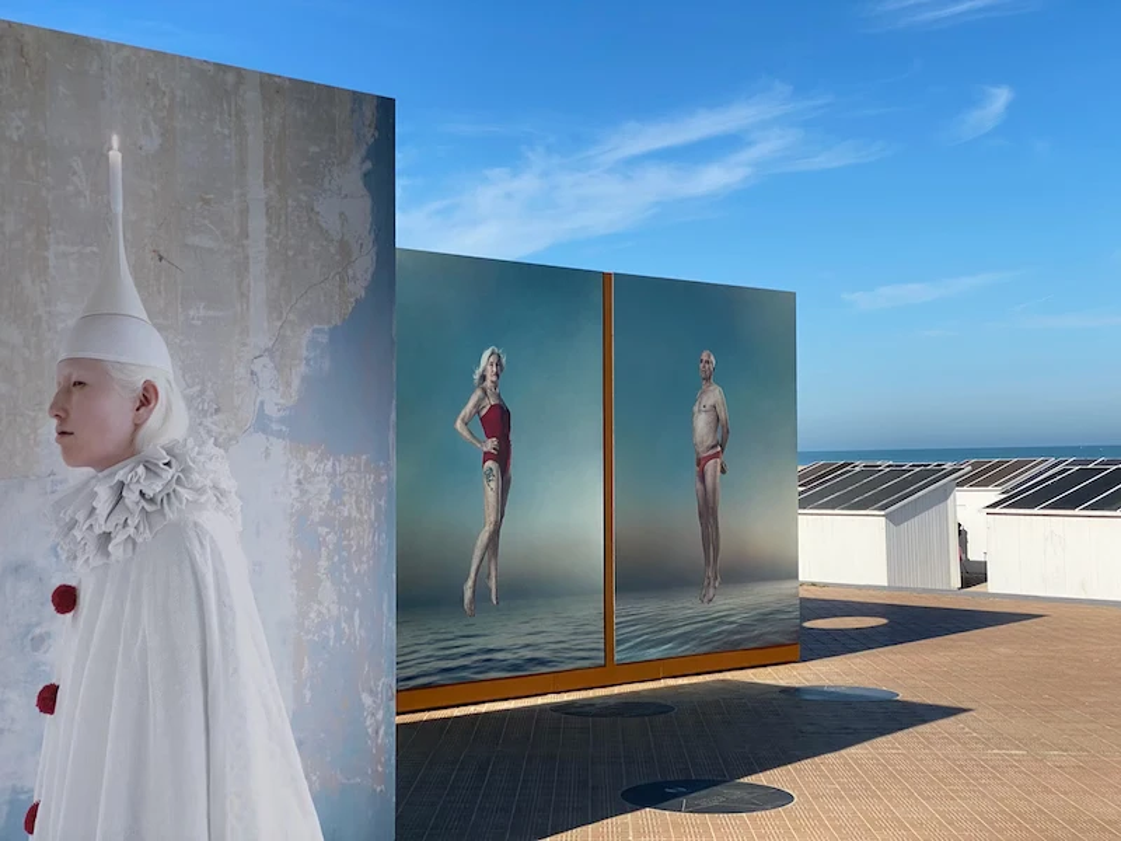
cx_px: 560
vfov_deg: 28.0
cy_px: 420
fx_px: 1684
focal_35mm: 52
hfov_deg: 36.8
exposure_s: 1/1776
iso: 20
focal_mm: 6
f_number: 2
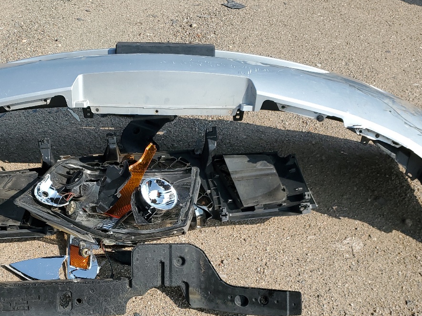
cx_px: 153
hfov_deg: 40.1
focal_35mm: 47
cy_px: 232
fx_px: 573
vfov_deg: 30.4
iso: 50
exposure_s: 1/3333
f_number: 1.5
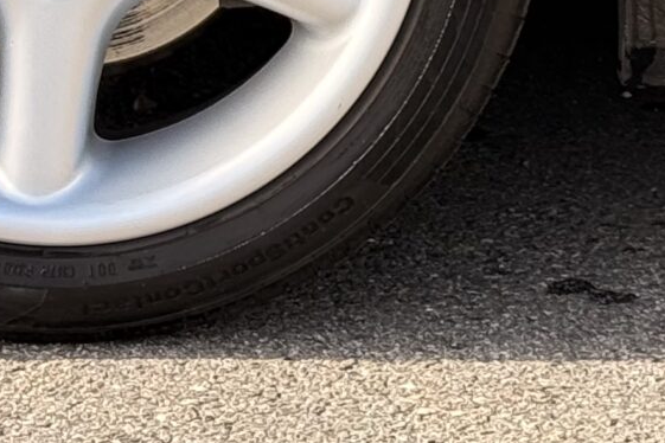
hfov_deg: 9.0
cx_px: 461
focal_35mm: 228
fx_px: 4211
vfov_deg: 5.8
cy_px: -625
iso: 100
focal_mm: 6.76
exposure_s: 1/975
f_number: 1.78
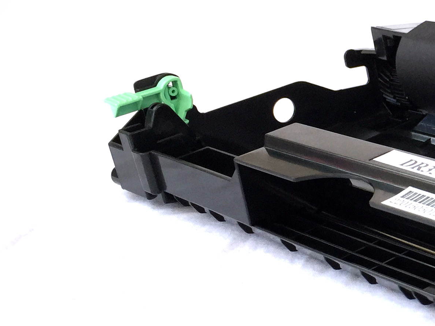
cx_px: 570
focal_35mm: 80
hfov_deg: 21.9
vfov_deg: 18.4
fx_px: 1005
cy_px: 186
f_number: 2.2
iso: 32
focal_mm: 4.15
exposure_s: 1/476
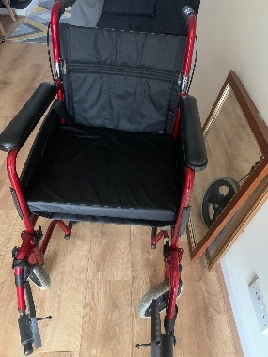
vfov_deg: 67.3
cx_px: 134
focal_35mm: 26
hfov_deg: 53.1
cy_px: 178
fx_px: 268
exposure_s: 1/26
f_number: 1.8
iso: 800
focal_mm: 4.25
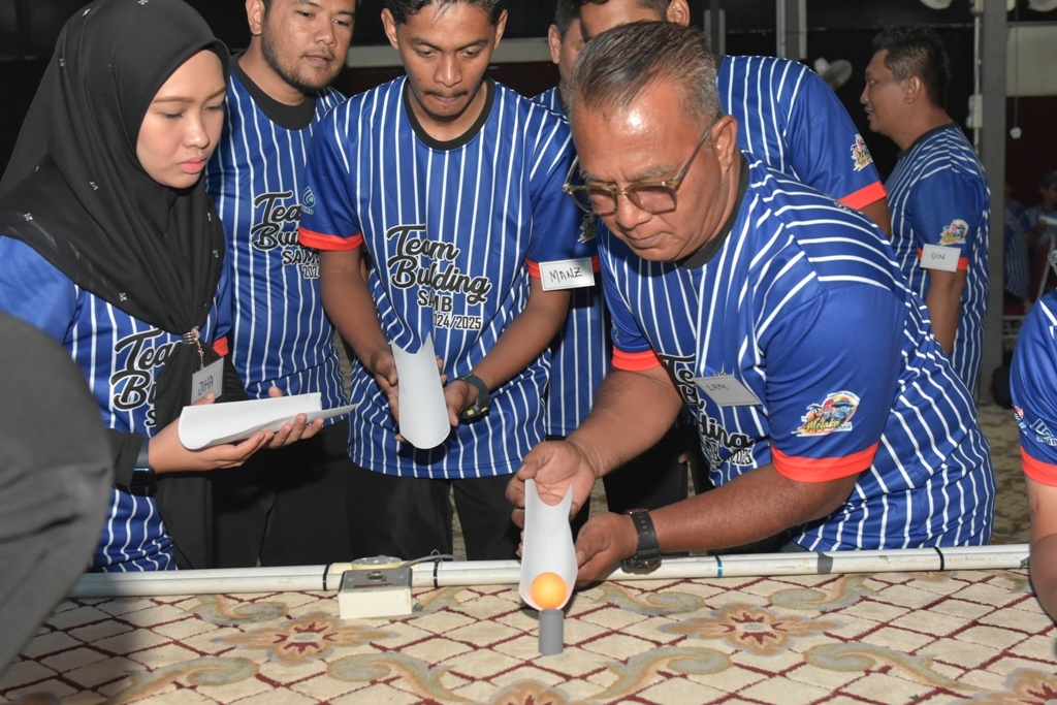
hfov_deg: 41.1
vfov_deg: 28.1
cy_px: 352
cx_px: 528
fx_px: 1409
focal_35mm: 48
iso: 2000
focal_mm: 32
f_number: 5
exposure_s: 1/200
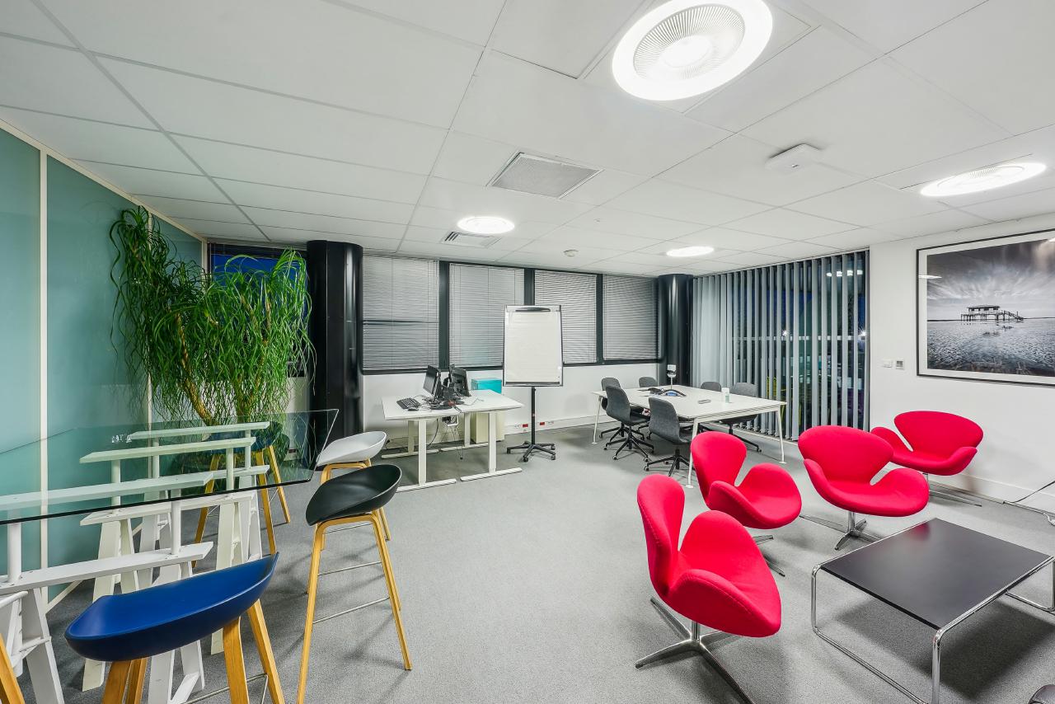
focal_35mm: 12
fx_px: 352
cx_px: 528
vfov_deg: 90.0
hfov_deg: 112.6
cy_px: 352
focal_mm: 12
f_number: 11
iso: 100
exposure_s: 3
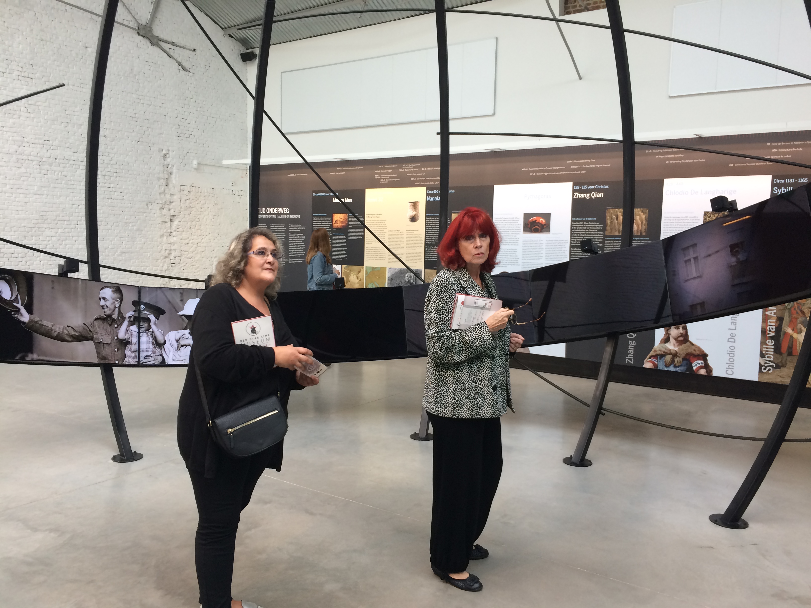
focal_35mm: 29
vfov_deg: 48.2
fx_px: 679
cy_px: 304
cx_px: 406
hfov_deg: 61.7
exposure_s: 1/33
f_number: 2.2
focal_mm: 4.15
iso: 40
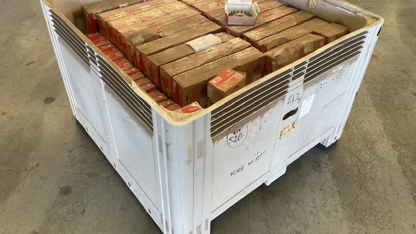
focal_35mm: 32
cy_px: 103
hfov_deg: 61.0
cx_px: 207
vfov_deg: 36.6
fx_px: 353
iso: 40
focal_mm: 3
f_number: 1.8
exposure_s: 1/60
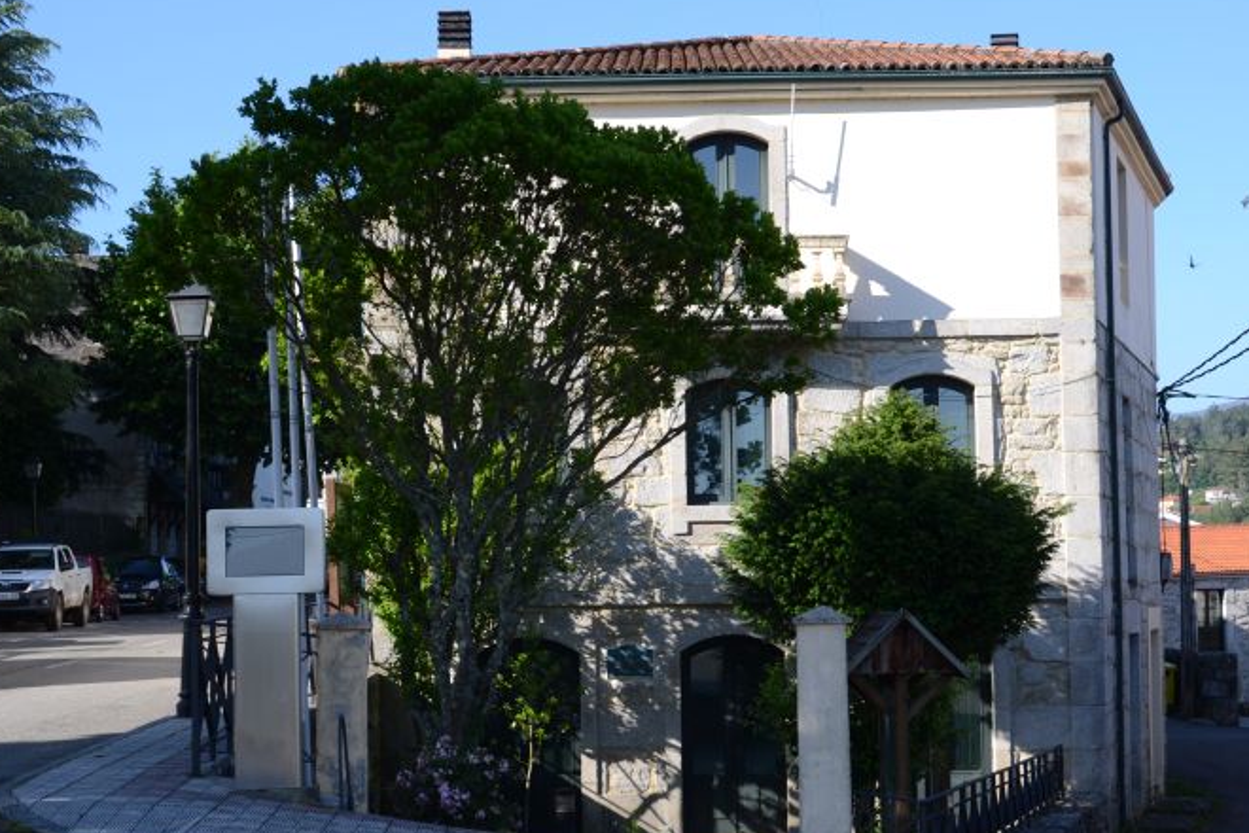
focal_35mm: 64
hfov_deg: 31.6
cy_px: 446
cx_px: 638
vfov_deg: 21.4
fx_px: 2207
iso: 100
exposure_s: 1/160
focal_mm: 35
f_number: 8
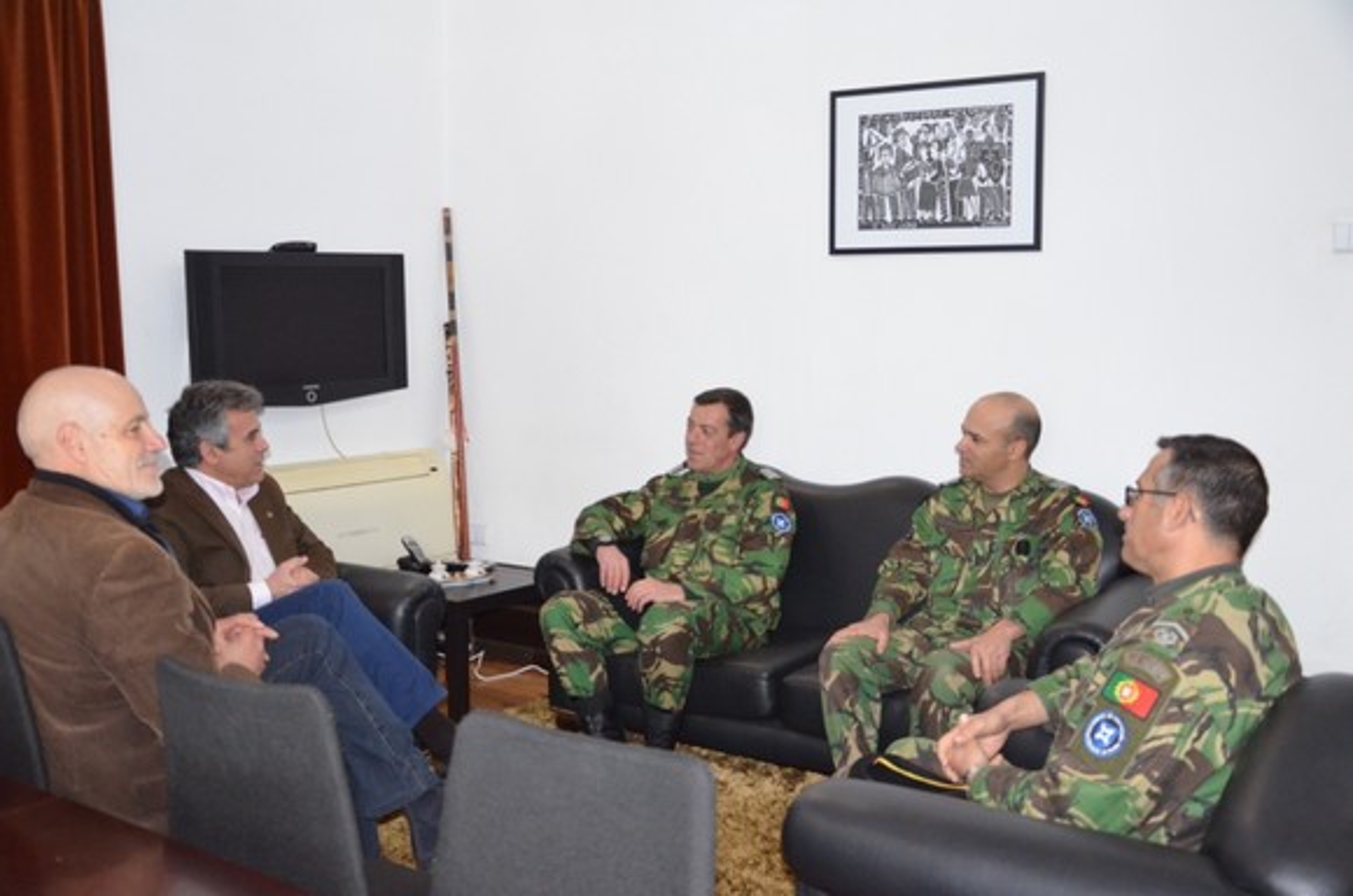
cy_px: 448
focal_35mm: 36
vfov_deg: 36.7
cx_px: 676
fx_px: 1350
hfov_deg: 53.2
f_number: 3.8
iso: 2800
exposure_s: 1/60
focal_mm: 24
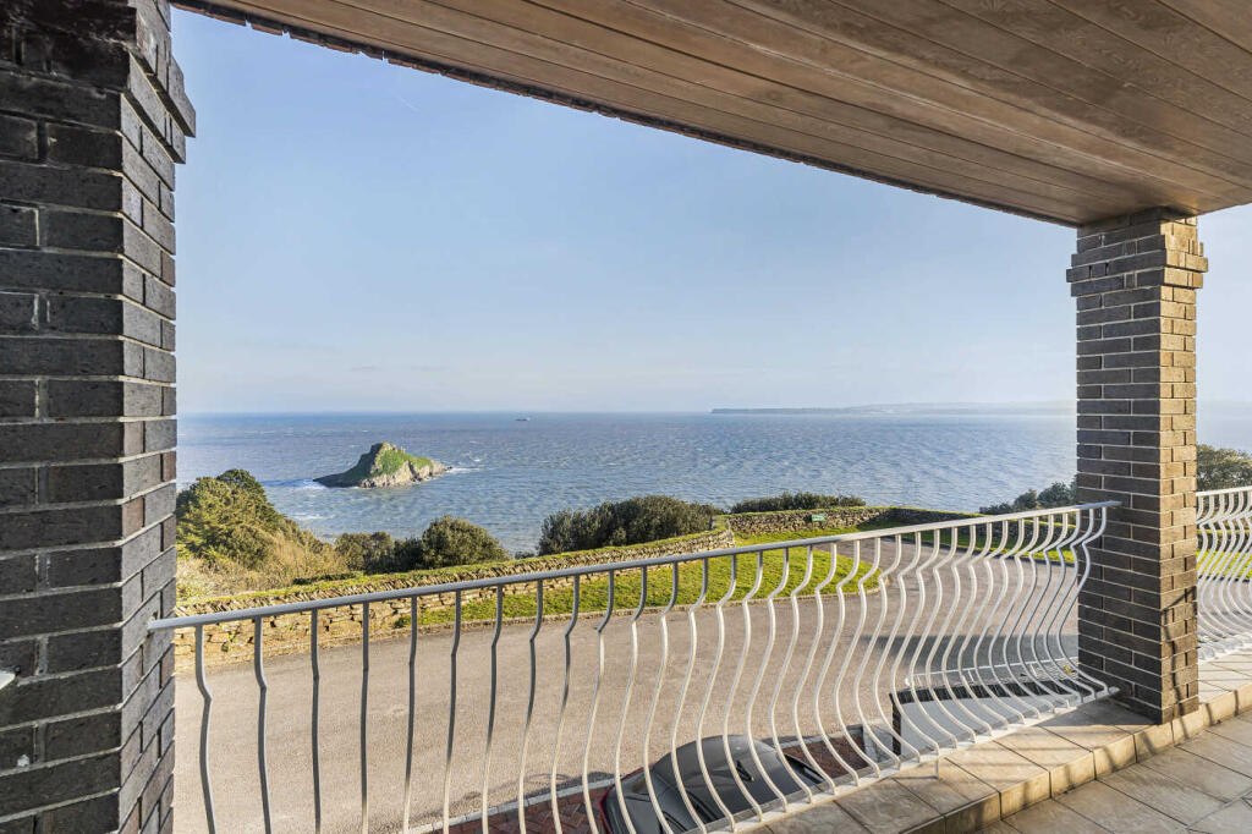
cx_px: 626
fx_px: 556
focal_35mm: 16
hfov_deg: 96.8
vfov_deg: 73.7
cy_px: 417
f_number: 8
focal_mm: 16
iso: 200
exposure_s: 1/160
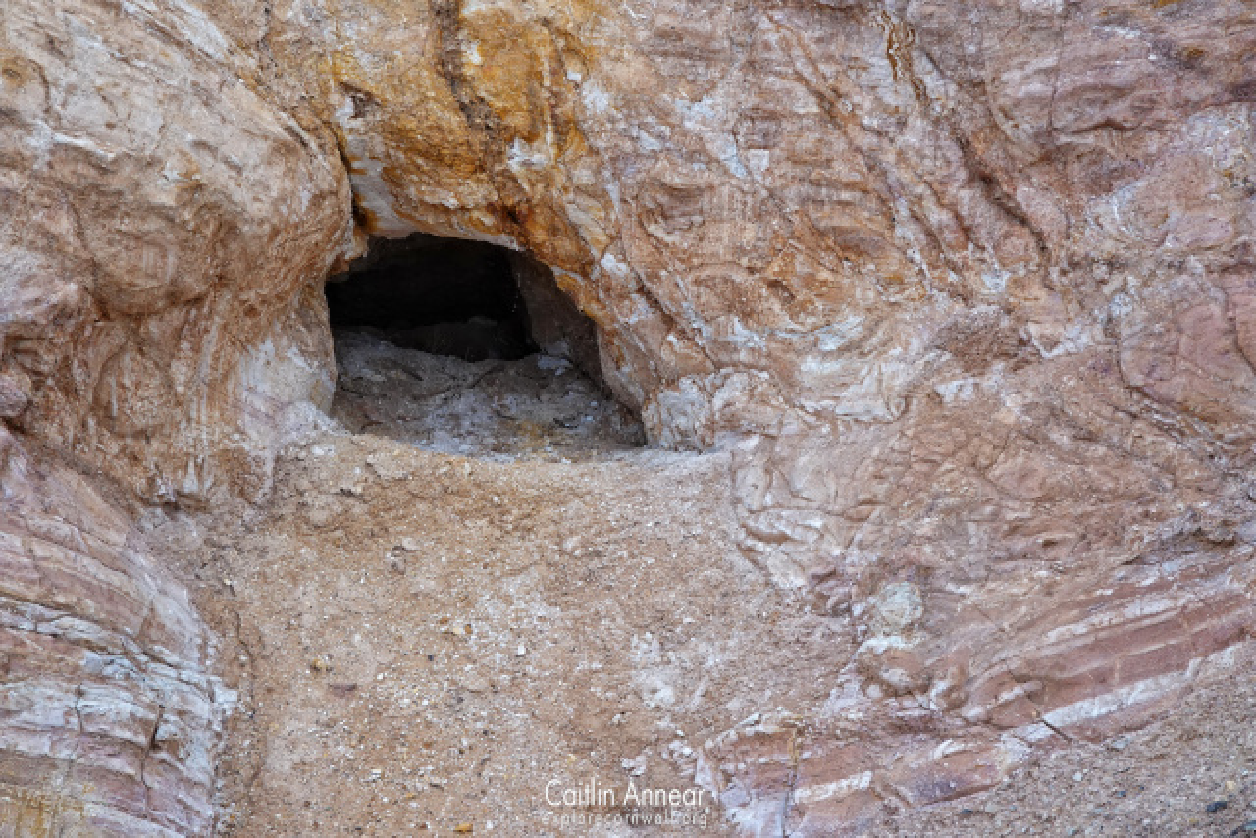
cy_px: 419
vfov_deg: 3.9
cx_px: 628
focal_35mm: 351
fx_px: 12248
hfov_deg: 5.9
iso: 500
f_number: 4
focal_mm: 128.59
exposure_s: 1/250
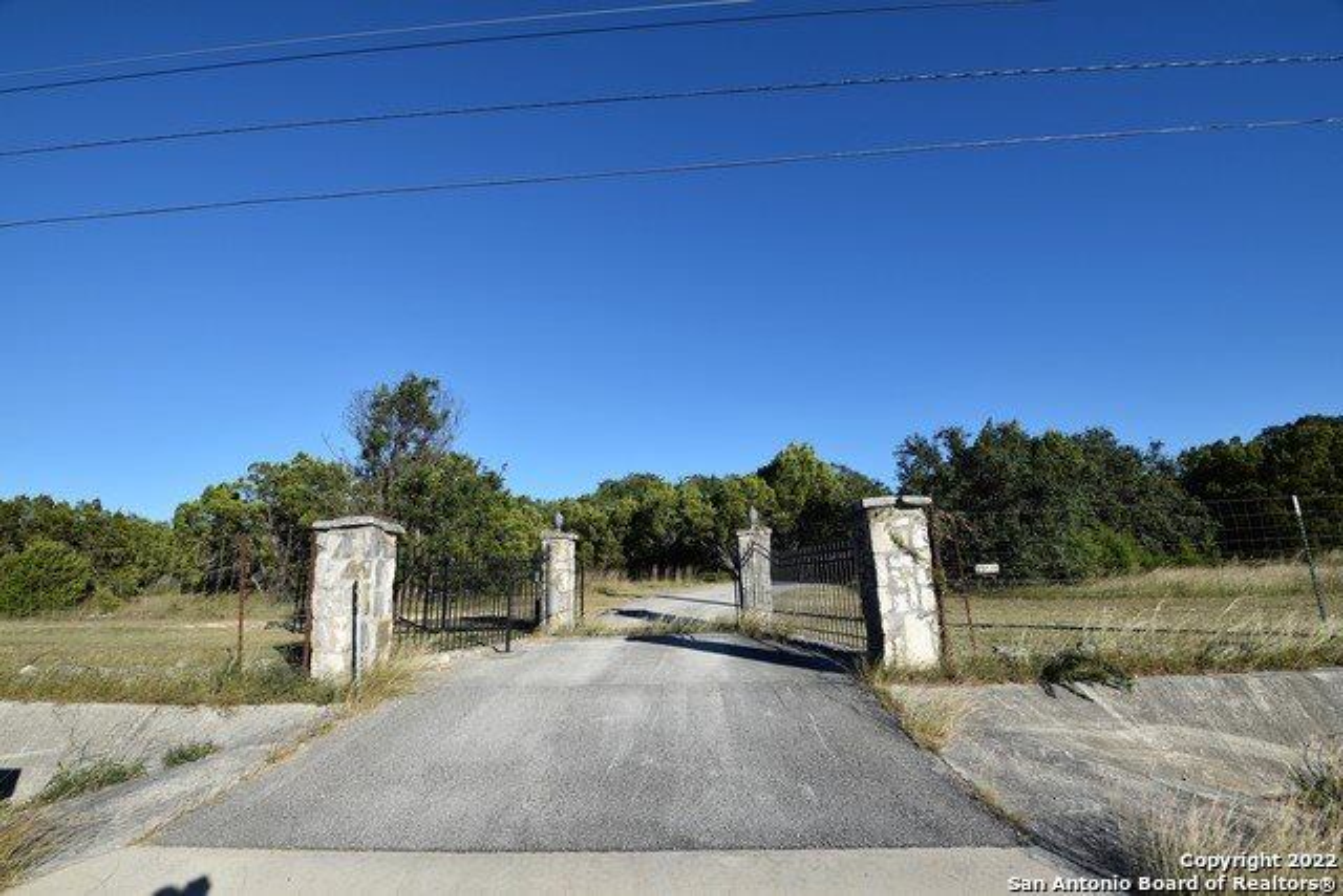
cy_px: 448
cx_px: 672
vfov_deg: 77.4
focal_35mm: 15
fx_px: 560
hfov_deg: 100.4
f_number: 8
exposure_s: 1/250
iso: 110
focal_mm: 10
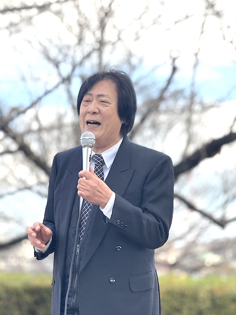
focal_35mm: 147
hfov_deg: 10.1
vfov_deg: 13.4
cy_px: 156
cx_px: 109
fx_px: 1336
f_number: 2.8
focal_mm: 15.66
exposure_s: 1/313
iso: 64
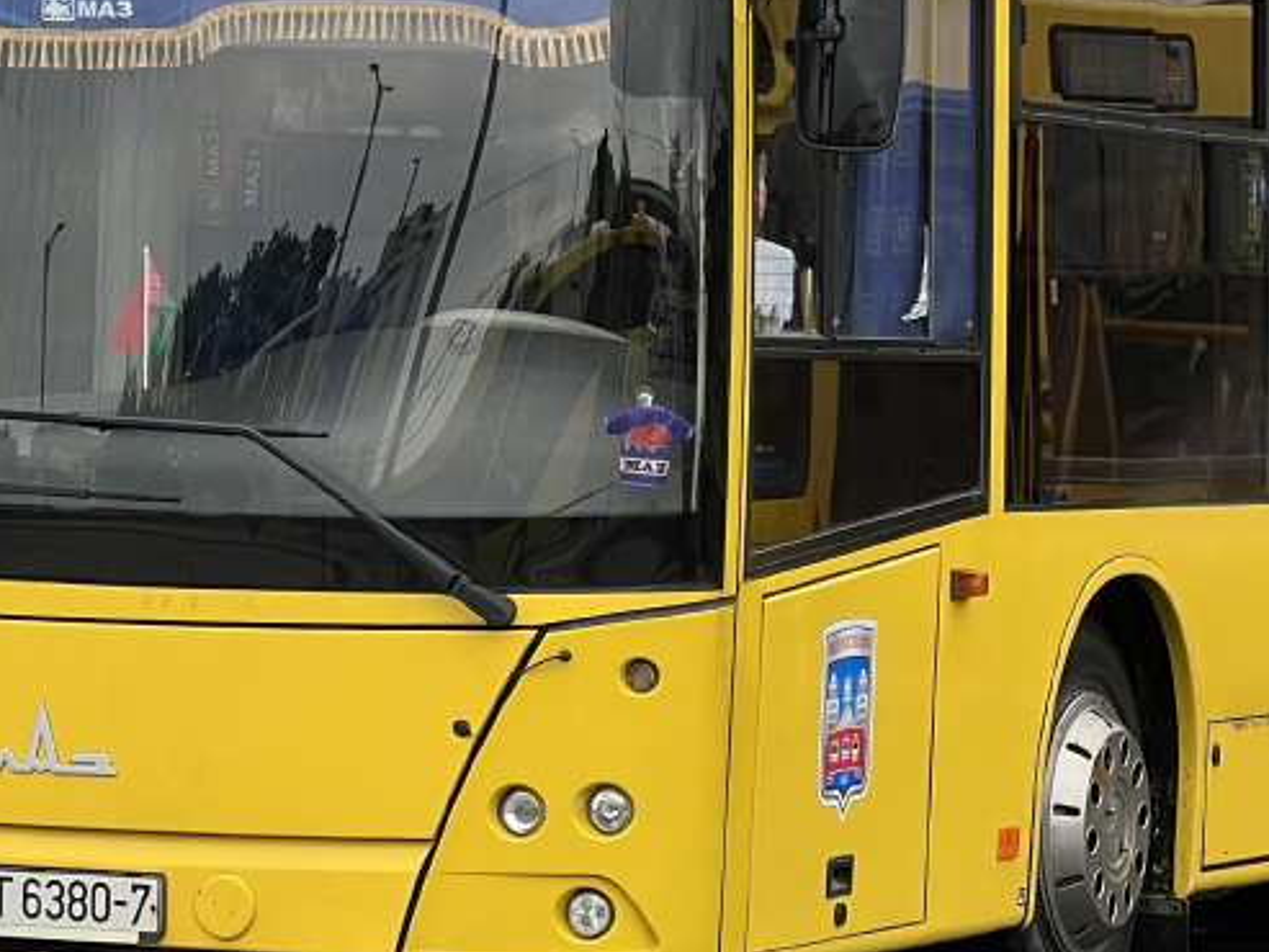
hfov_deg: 9.7
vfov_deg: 7.3
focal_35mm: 203
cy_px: 86
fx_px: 7444
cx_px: 533
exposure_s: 1/120
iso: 32
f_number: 2.8
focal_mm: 9
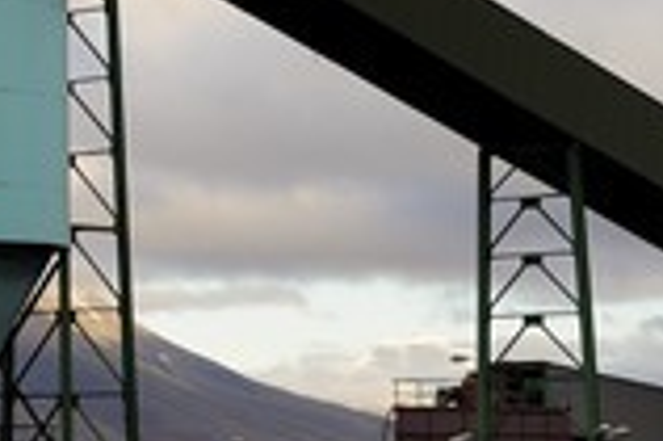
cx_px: -185
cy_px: 92
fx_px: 3036
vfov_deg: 8.3
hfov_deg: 12.1
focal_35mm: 165
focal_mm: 62
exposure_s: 1/160
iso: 200
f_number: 9
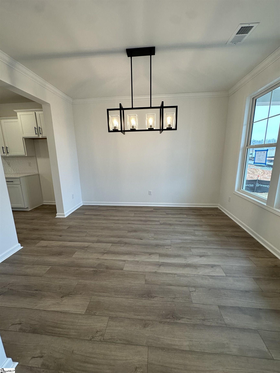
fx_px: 151
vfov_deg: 102.1
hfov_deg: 85.7
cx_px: 140
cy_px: 186
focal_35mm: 14
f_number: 2.2
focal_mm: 2.22
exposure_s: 1/120
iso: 125
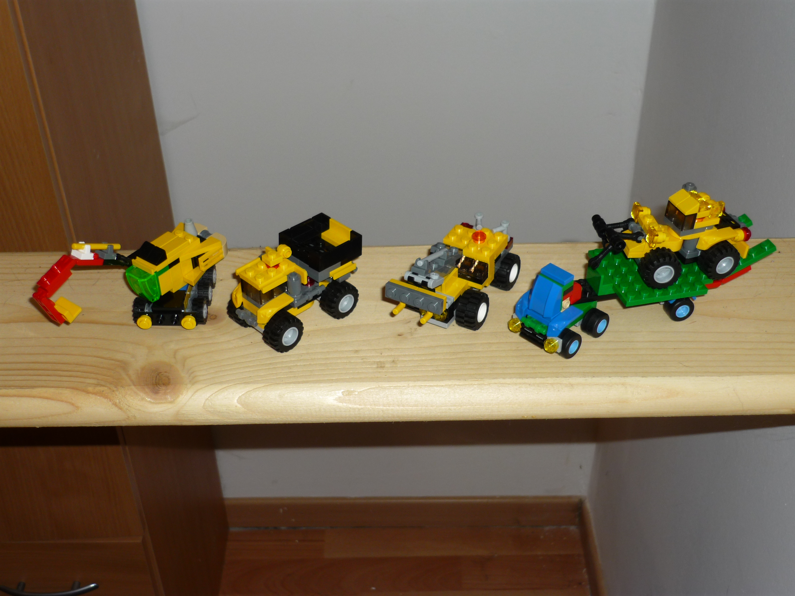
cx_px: 398
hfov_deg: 40.4
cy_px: 298
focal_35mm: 47
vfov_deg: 30.9
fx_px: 1079
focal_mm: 7.8
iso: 100
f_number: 3.1
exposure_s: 1/40
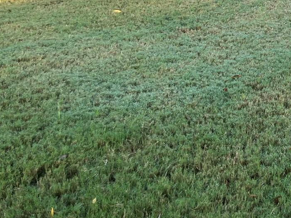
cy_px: -66
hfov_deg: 23.1
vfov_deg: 18.1
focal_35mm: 76
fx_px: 639
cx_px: 369
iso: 40
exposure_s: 1/240
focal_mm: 5.1
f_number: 1.6
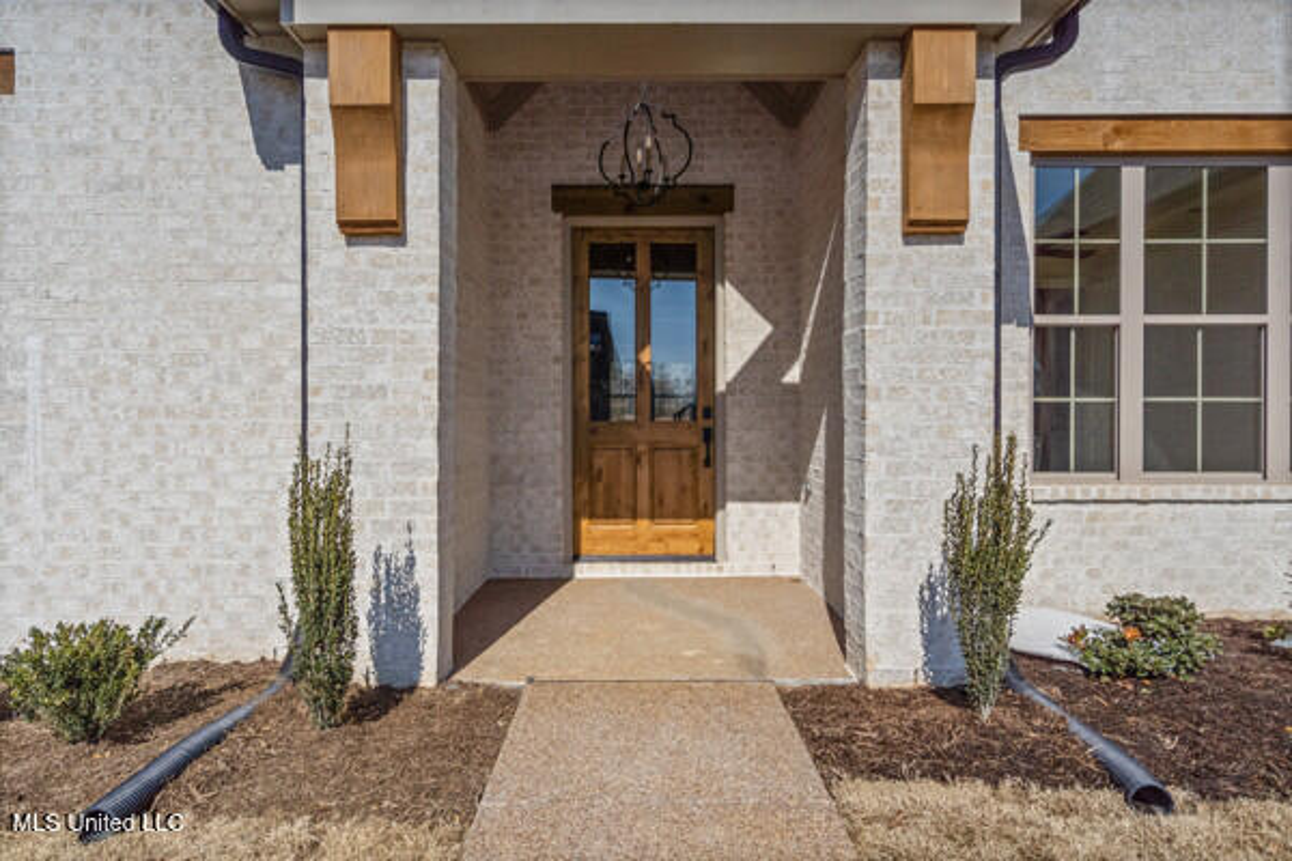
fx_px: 789
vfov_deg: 57.2
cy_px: 430
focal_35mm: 22
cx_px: 646
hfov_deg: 78.6
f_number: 9
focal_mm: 22
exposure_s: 1/6400
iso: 1000
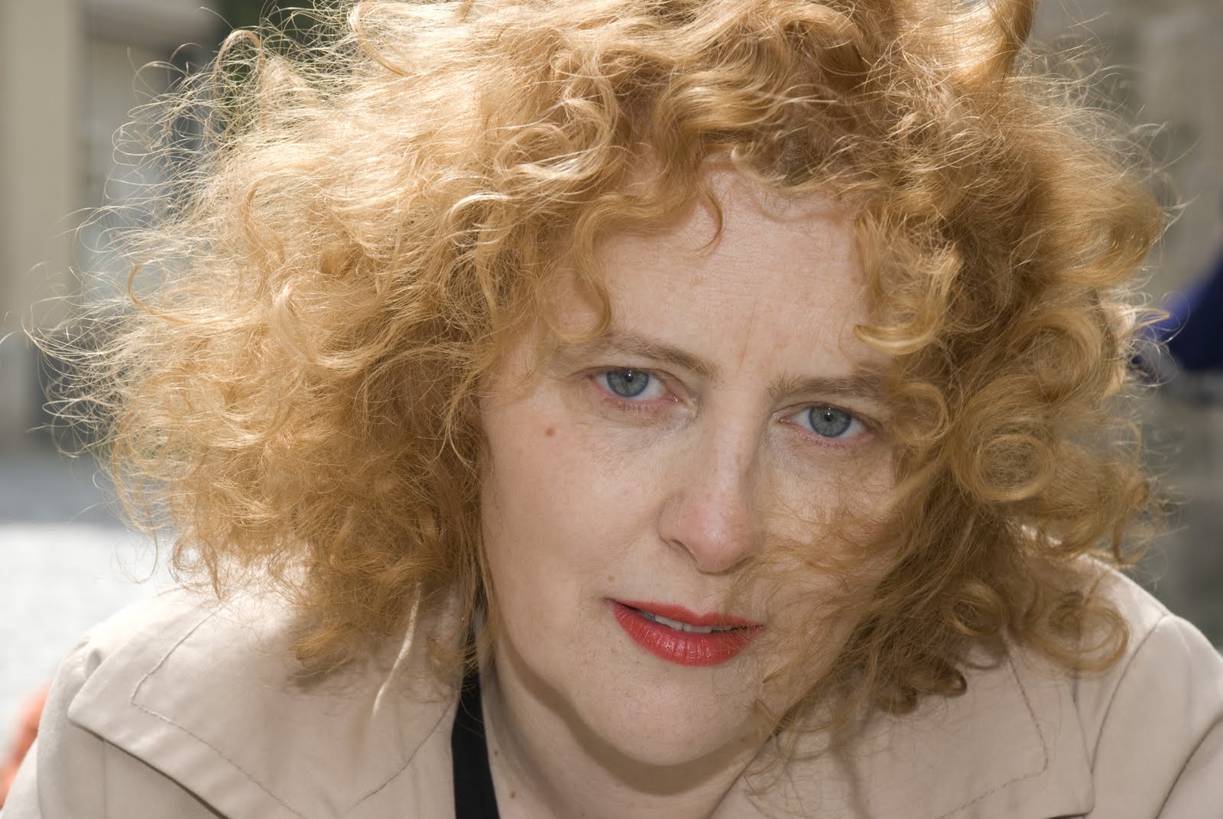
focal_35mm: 120
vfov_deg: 11.5
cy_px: 410
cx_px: 612
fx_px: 4081
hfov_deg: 17.0
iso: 320
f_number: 10
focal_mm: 80
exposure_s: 1/200
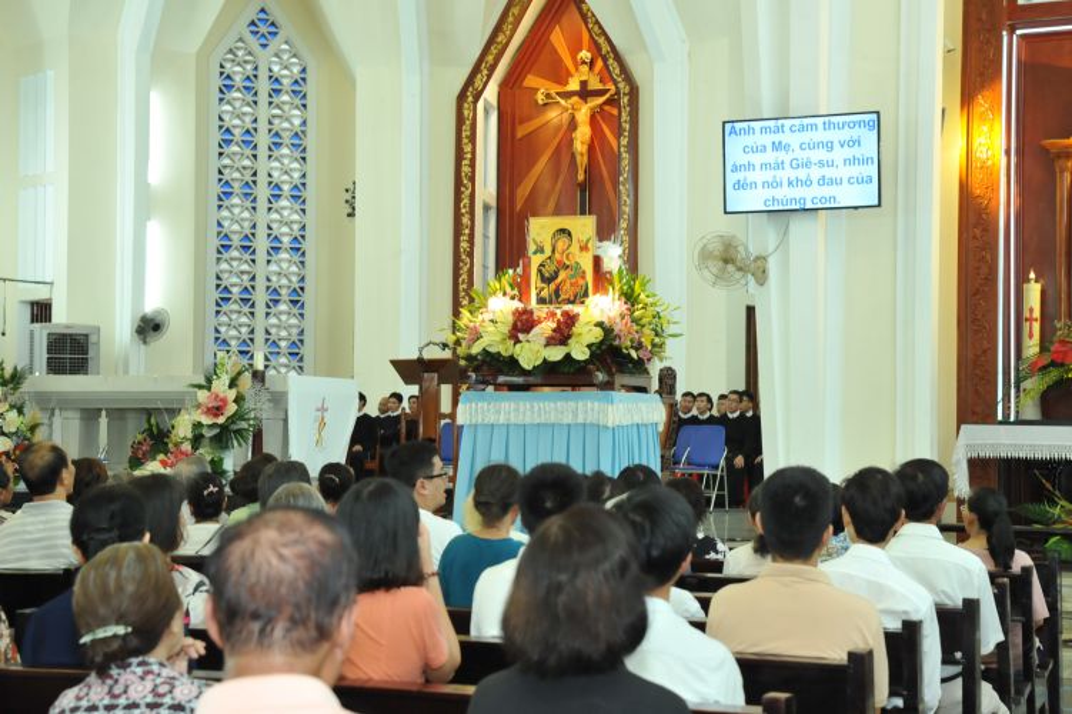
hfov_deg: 36.3
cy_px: 357
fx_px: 1637
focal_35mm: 55
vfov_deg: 24.6
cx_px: 536
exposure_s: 1/80
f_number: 5.6
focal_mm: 55
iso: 2000
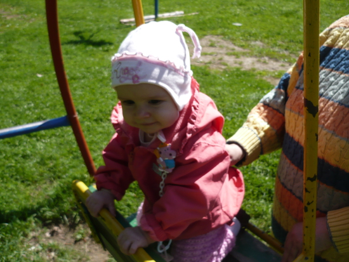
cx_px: 174
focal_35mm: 35
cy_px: 131
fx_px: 353
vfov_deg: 40.7
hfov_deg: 52.6
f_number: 2.8
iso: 100
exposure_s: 1/800
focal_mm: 5.8
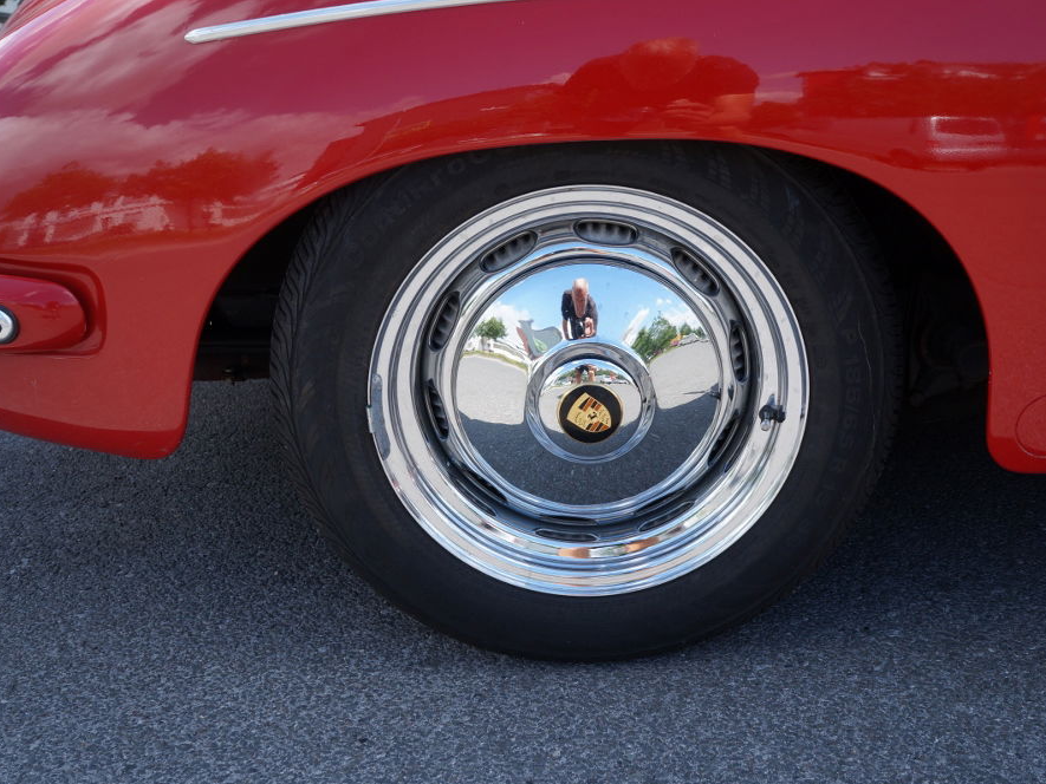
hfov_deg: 59.9
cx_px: 553
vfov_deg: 46.8
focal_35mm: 30
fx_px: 907
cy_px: 400
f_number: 7.1
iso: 200
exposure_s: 1/200
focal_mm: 18
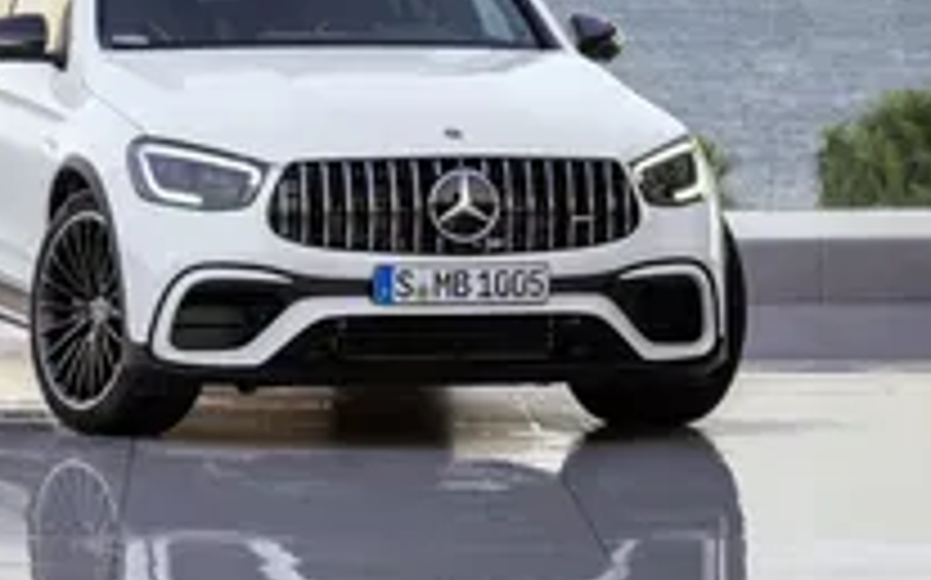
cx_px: 508
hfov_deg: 7.9
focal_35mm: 266
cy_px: 81
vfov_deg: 4.9
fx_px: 6744
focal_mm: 100
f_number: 11
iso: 200
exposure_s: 1/10
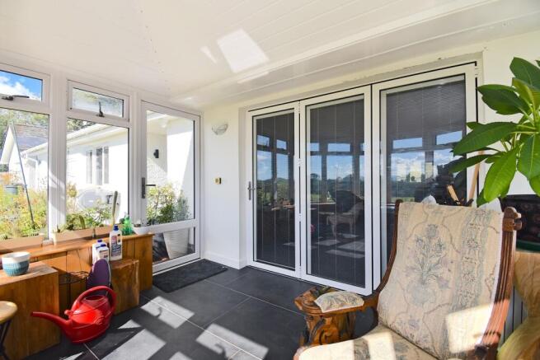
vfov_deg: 77.4
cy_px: 180
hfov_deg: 100.4
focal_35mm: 15
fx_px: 225
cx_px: 270
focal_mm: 10
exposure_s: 1/200
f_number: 7.1
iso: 100
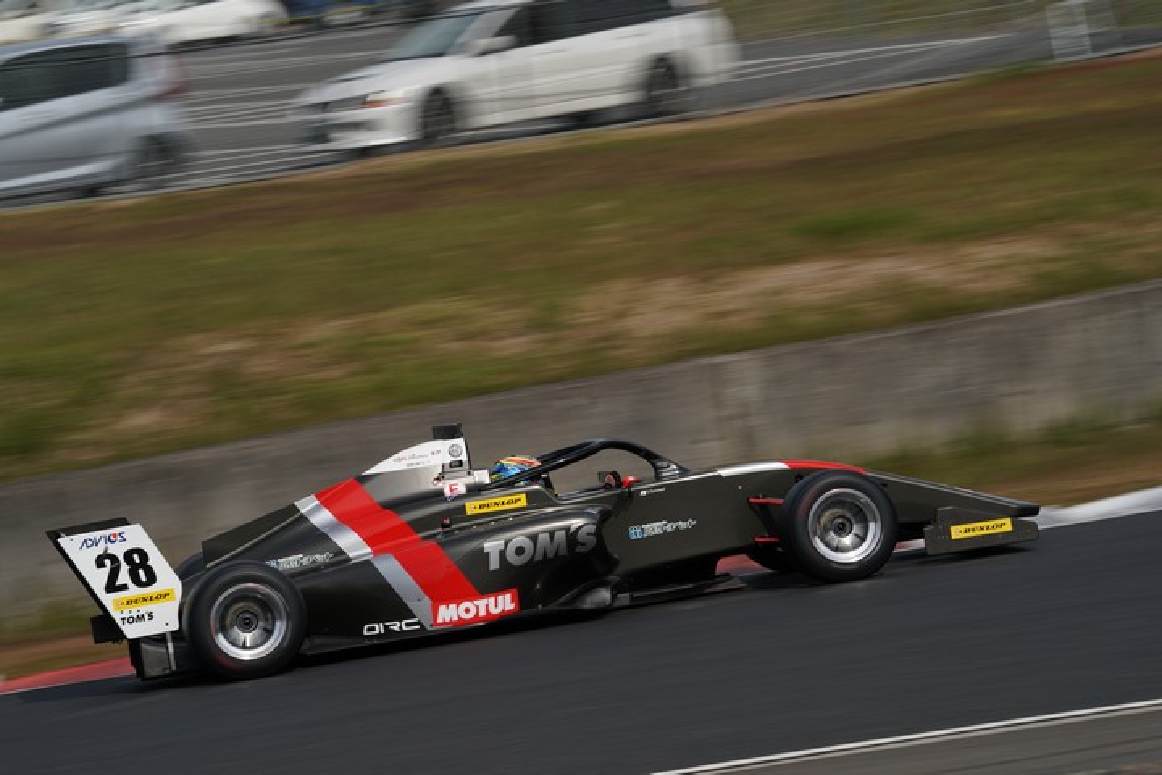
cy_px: 388
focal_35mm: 214
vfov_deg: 6.4
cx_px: 581
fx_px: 6907
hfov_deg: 9.6
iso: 100
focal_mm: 214
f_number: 16
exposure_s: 1/125
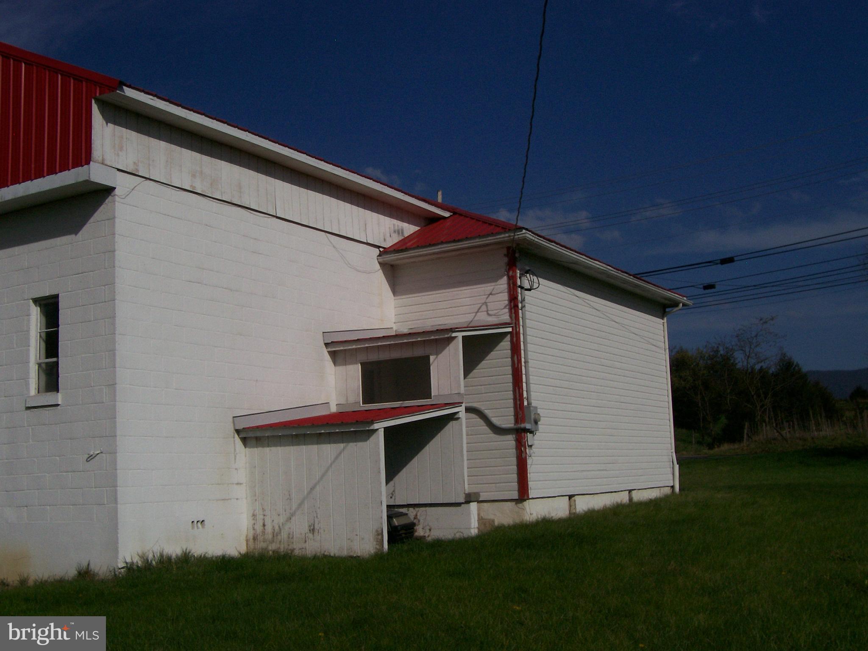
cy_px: 326
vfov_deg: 34.3
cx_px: 434
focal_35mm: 42
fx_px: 1053
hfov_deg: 44.8
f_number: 5.6
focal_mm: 7
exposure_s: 1/1401
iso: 80
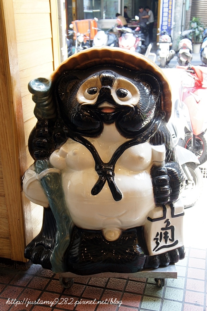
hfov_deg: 31.9
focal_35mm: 42
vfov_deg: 46.4
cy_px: 156
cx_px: 104
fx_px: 363
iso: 250
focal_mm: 28
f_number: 4
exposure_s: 1/50
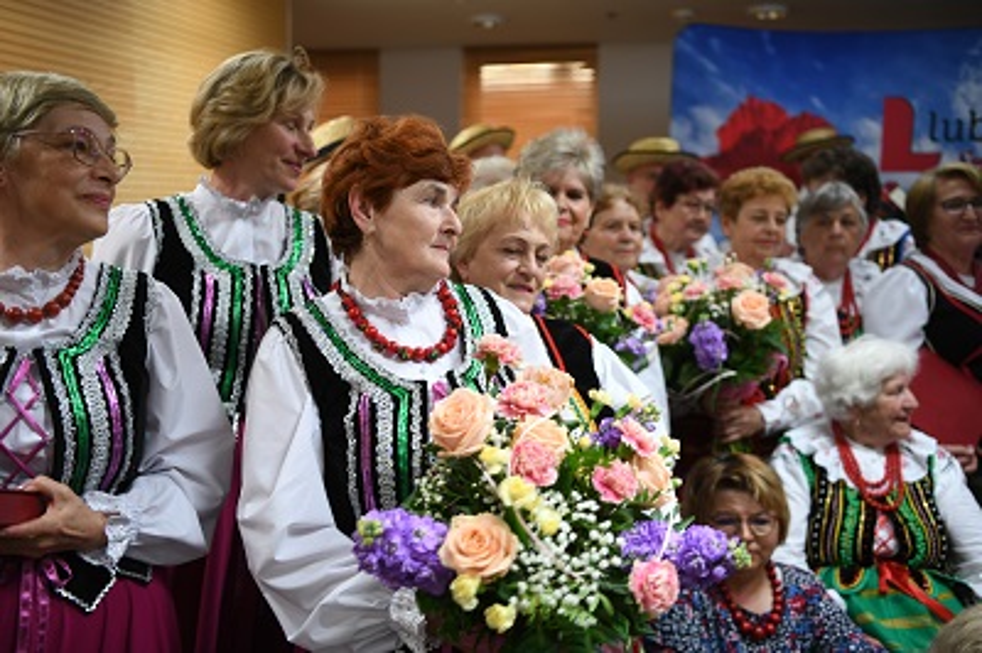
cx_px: 491
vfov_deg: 31.8
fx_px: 1145
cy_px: 326
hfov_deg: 46.4
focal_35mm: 42
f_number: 2.8
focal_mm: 42
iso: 320
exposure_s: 1/60
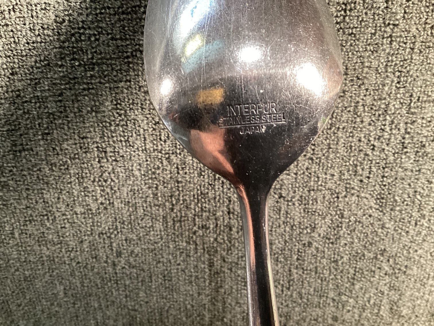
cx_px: 217
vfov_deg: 45.4
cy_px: 163
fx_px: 389
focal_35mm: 31
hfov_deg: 58.3
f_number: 2.4
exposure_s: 1/60
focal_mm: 3.3
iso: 400
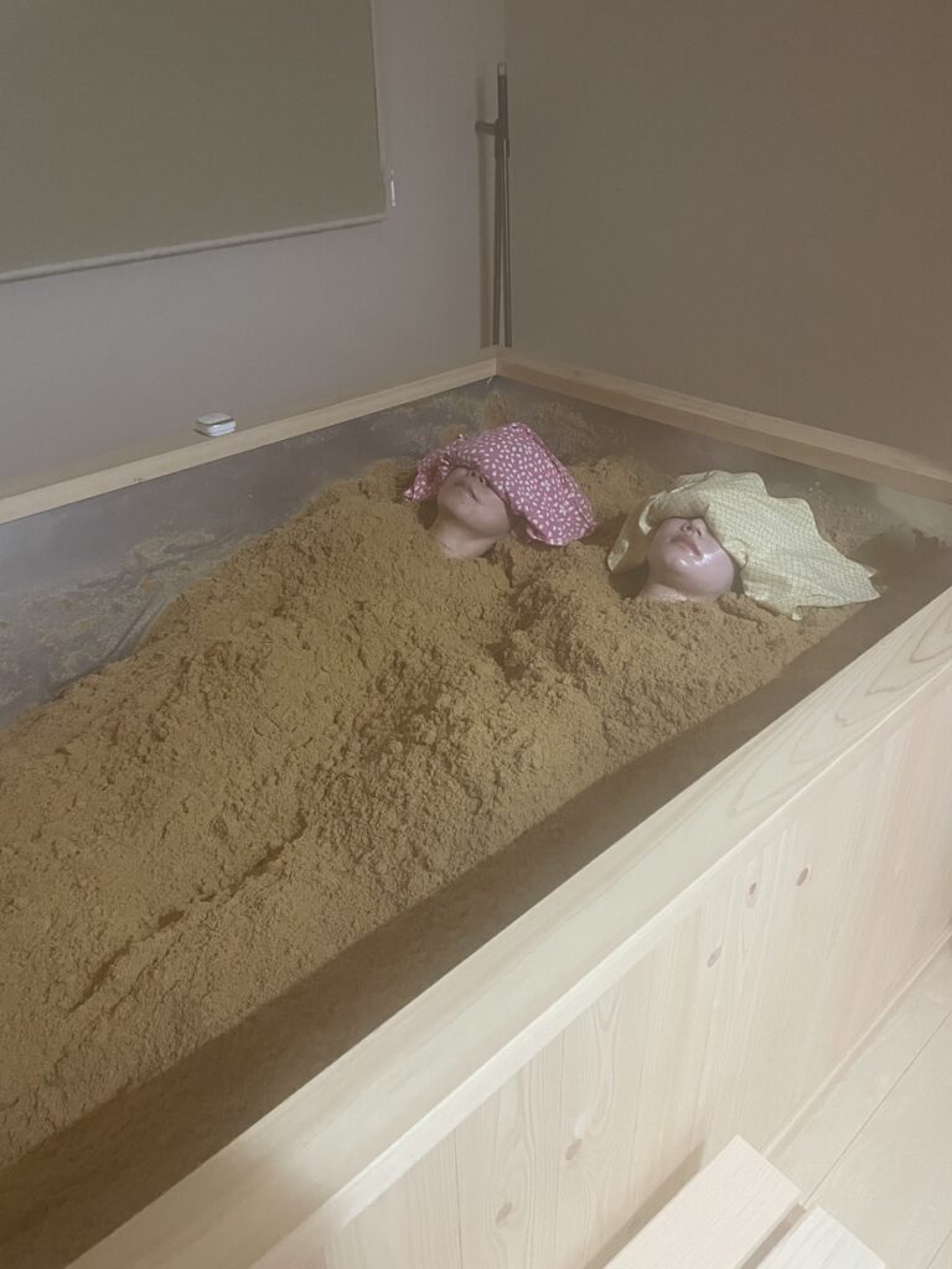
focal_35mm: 26
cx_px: 476
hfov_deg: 53.1
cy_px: 634
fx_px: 953
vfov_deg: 67.3
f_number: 1.6
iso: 640
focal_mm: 4.2
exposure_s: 1/40
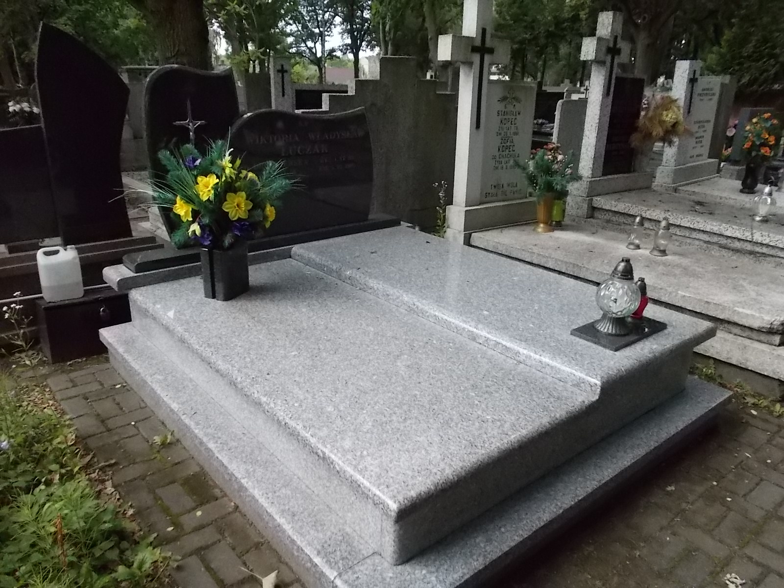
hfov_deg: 67.3
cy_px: 294
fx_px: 589
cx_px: 392
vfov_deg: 53.1
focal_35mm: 26
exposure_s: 1/200
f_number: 8
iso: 400
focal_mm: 4.6
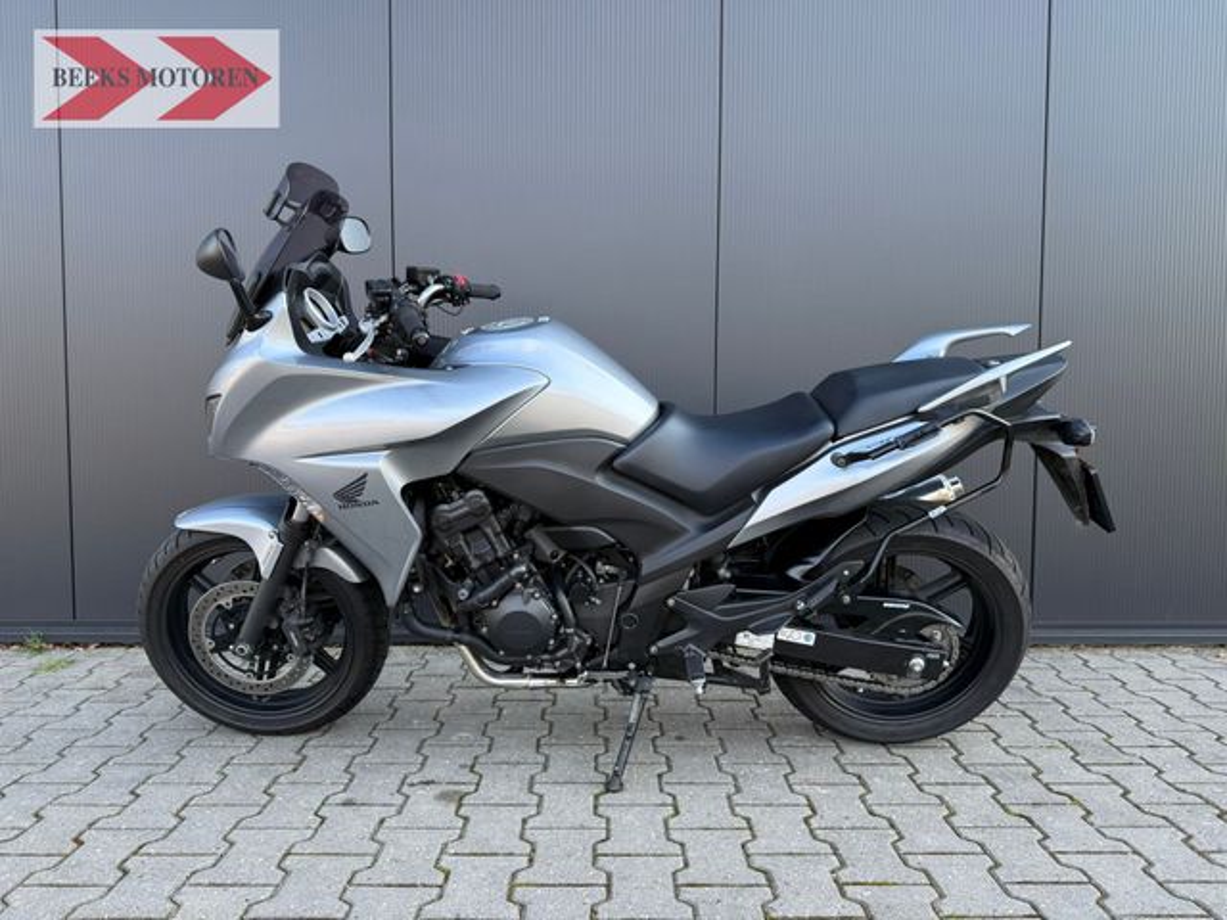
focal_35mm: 24
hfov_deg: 71.6
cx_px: 614
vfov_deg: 56.8
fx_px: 851
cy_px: 460
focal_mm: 6.76
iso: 100
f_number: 1.78
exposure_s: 1/379
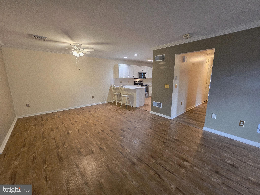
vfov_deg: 89.9
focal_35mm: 13
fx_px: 98
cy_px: 98
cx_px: 130
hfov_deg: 106.2
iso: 320
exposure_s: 1/60.2
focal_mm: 2.2
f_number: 2.2
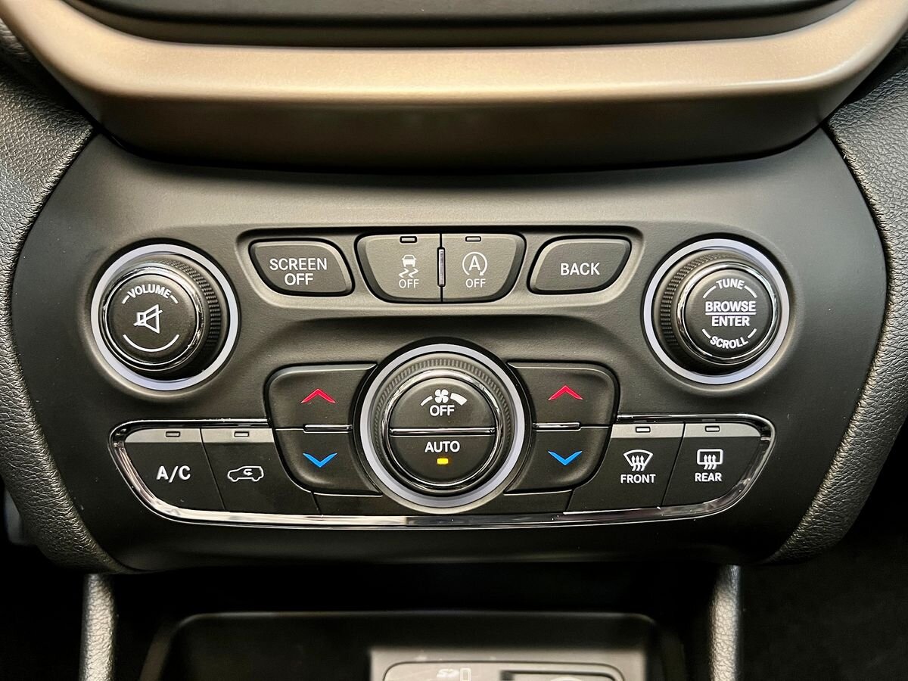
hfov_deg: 67.3
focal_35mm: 26
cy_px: 340
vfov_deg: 53.1
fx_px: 682
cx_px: 454
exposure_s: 1/36
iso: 640
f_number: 1.5
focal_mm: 5.7
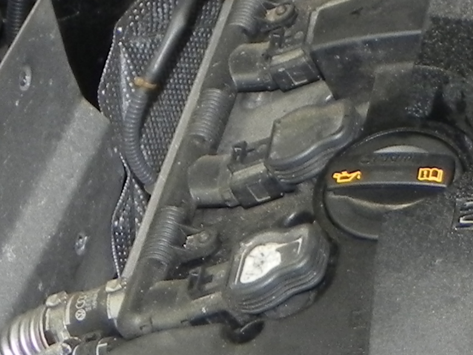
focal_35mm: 154
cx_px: 692
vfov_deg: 9.6
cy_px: 76
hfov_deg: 12.3
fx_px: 2104
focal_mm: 5.9
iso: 200
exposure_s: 1/30
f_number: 2.8
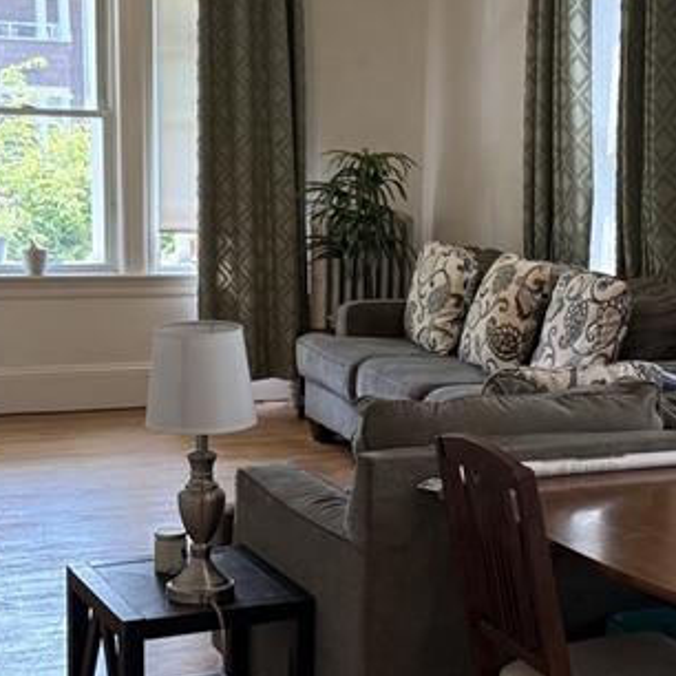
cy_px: 400
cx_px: 499
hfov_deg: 24.1
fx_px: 1569
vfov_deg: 24.3
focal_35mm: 71
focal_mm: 6.76
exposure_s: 1/154
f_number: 1.78
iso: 160
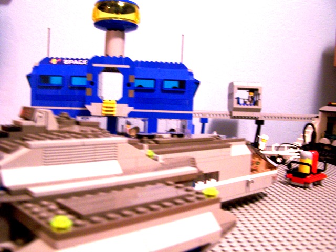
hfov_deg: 49.0
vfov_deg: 37.7
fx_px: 369
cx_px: 168
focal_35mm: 38
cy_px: 126
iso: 140
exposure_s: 1/8
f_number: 2.8
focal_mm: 6.3
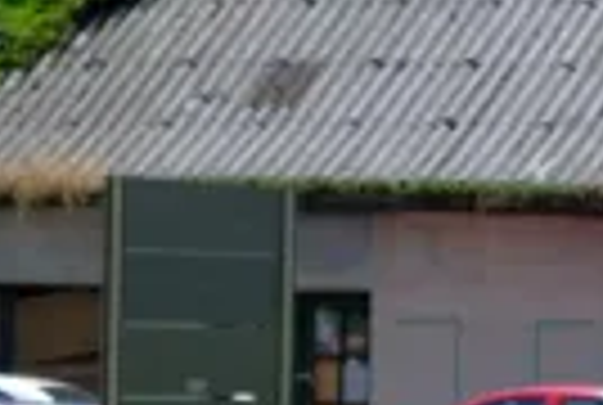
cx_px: 846
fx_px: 5892
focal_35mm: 351
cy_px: 1136
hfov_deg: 5.8
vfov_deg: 3.8
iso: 200
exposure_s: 1/1250
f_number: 4
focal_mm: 41.4
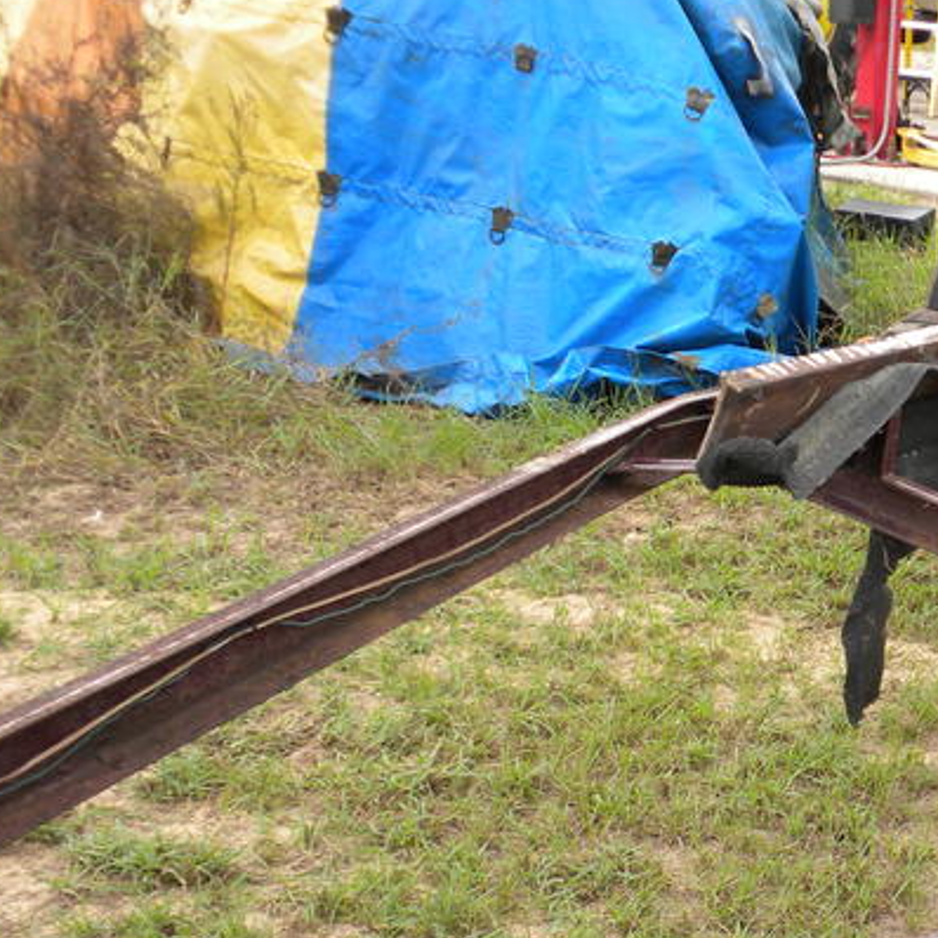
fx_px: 2269
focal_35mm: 74
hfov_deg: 22.3
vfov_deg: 23.0
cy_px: 762
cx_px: 987
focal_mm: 6.6
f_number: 3.5
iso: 64
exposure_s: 1/86.3
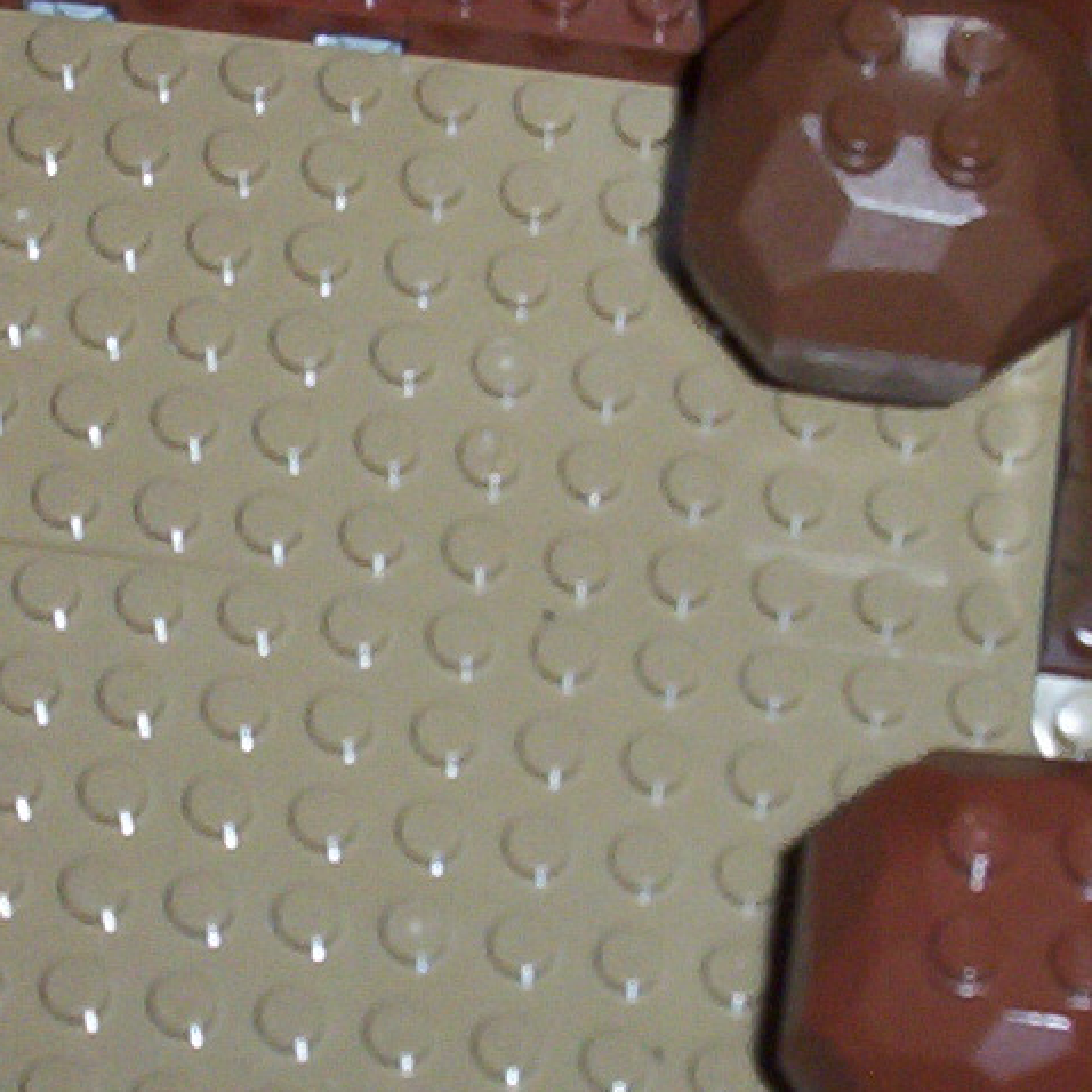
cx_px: 692
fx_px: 4211
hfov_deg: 14.8
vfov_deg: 14.8
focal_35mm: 118
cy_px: 685
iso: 140
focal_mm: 6
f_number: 4.5
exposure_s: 1/30
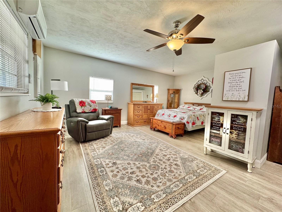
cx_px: 141
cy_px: 106
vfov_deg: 85.7
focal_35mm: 14
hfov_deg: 102.1
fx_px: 114
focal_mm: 2.22
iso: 160
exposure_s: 1/120
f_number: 2.2
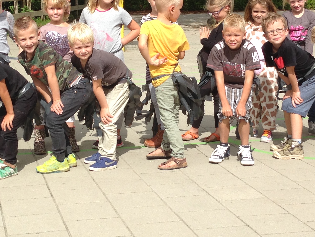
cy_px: 74
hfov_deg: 22.8
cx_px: 148
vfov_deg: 17.1
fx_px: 783
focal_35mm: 86
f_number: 2.4
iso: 50
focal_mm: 4.12
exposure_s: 1/1595
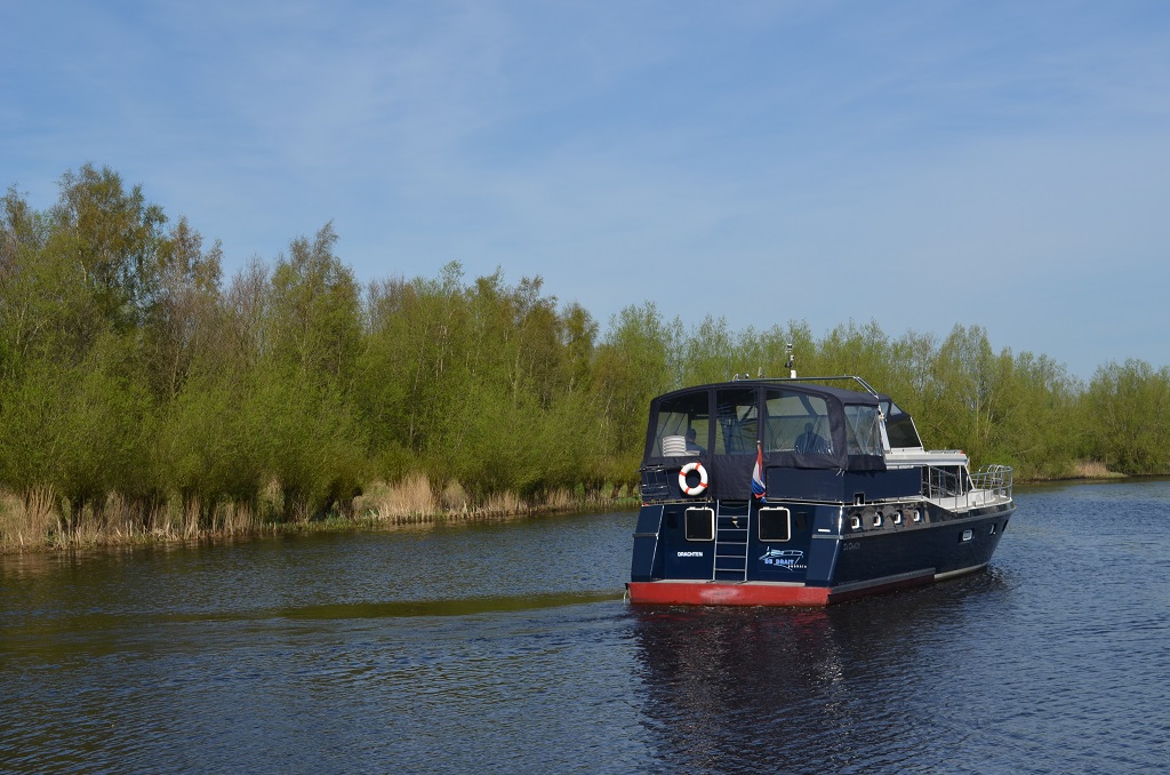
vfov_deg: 26.4
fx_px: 1654
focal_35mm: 51
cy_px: 388
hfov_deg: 39.0
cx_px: 585
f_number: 9
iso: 100
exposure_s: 1/320
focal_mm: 34
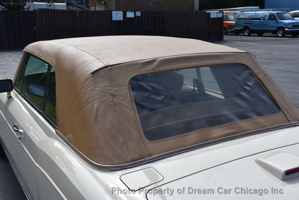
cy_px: 100
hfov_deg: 47.9
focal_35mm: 40
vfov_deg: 33.1
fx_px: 337
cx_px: 150
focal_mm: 27
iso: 160
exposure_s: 1/500
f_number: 8
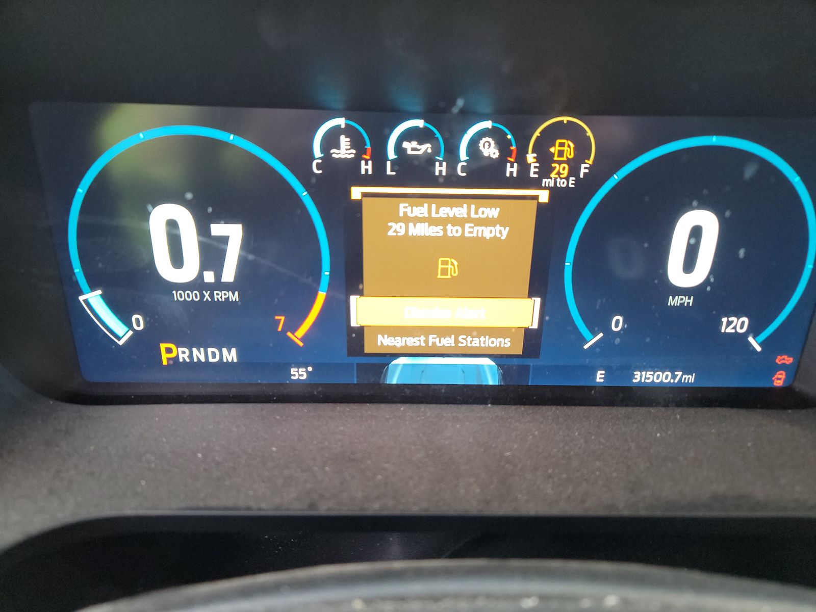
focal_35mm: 24
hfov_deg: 71.6
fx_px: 566
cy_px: 306
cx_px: 408
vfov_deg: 56.8
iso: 823
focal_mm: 6.7
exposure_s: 1/59
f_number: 1.8
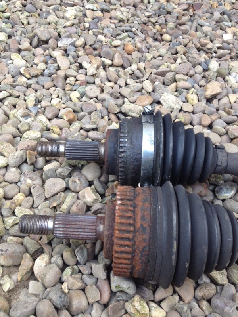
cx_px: 119
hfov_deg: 40.7
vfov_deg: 52.6
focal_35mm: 35
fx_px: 321
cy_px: 158
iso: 100
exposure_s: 1/120
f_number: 2.4
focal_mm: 4.3
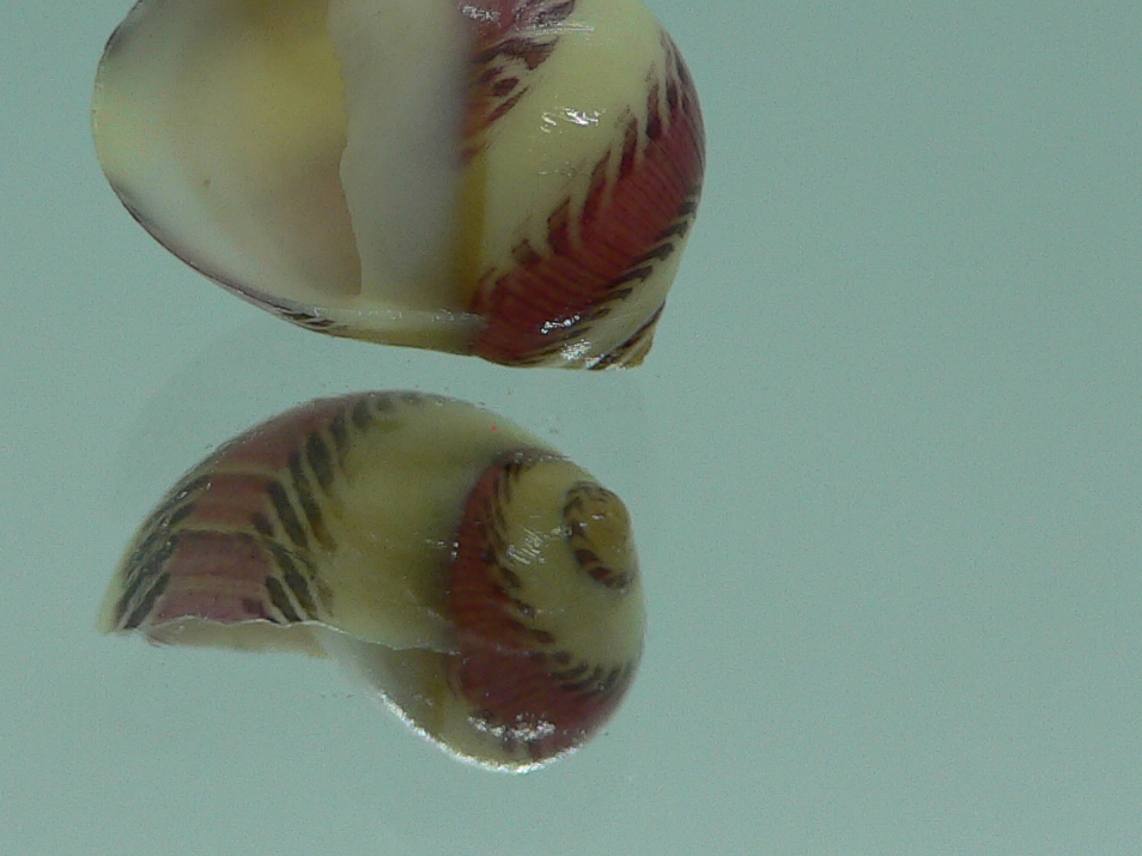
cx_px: 359
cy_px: 250
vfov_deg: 19.8
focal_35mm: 74
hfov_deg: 26.2
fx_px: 2441
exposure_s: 1/80
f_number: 2.8
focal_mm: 4.6
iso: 80
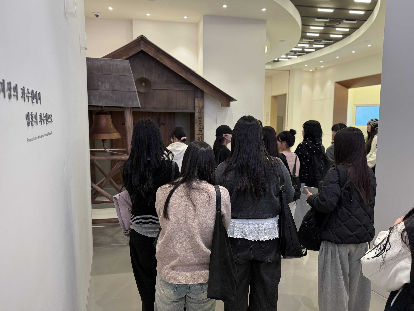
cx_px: 212
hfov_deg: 69.4
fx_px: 299
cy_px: 149
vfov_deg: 54.9
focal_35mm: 25
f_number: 1.78
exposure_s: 1/120
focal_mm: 6.76
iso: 200
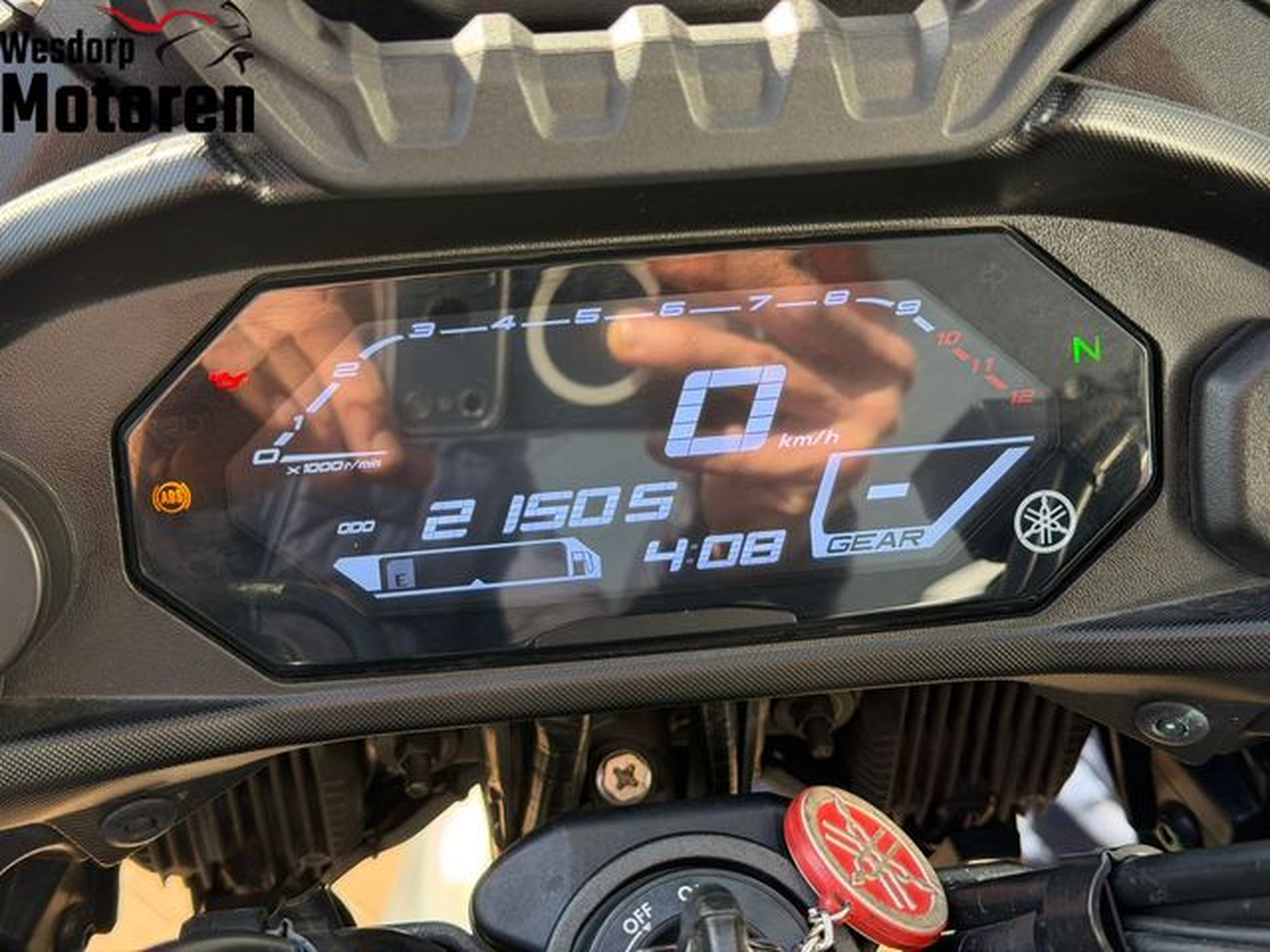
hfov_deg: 39.7
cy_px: 476
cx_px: 635
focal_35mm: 48
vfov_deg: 30.3
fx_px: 1761
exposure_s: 1/169
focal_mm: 6.76
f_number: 1.78
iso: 64
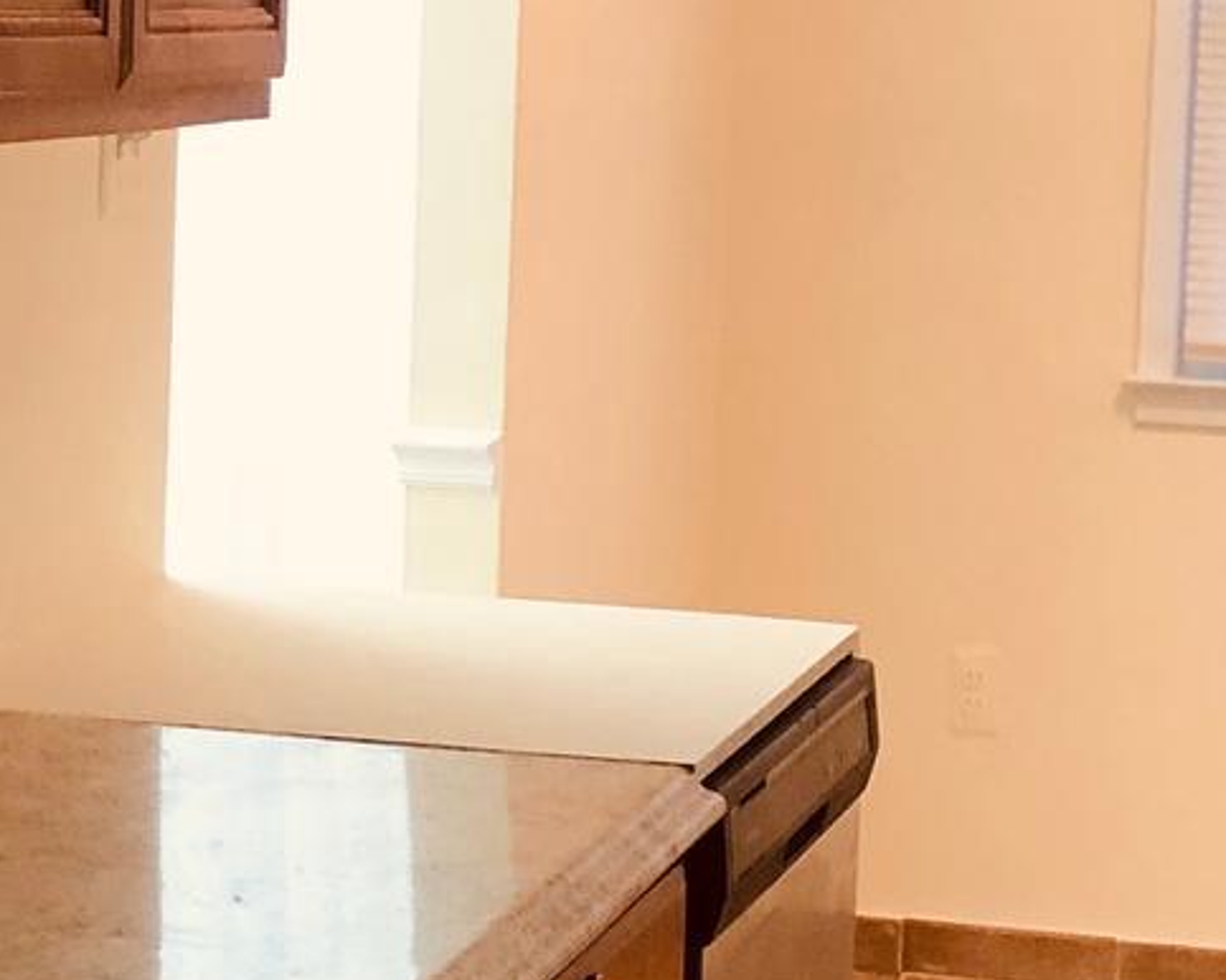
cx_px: 426
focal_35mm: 116
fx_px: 4207
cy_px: 485
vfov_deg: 13.3
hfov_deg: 16.5
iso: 64
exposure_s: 1/15
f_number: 1.8
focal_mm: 4
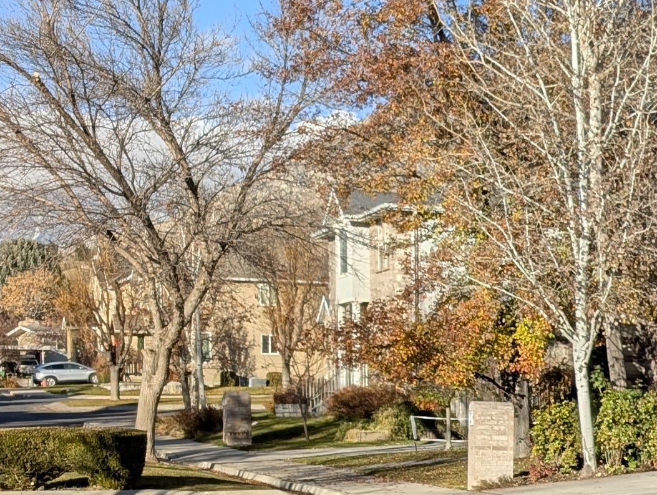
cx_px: 1188
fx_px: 1768
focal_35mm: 93
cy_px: 498
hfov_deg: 17.2
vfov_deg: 15.6
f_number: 1.68
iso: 19
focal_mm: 6.9
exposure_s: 1/1167
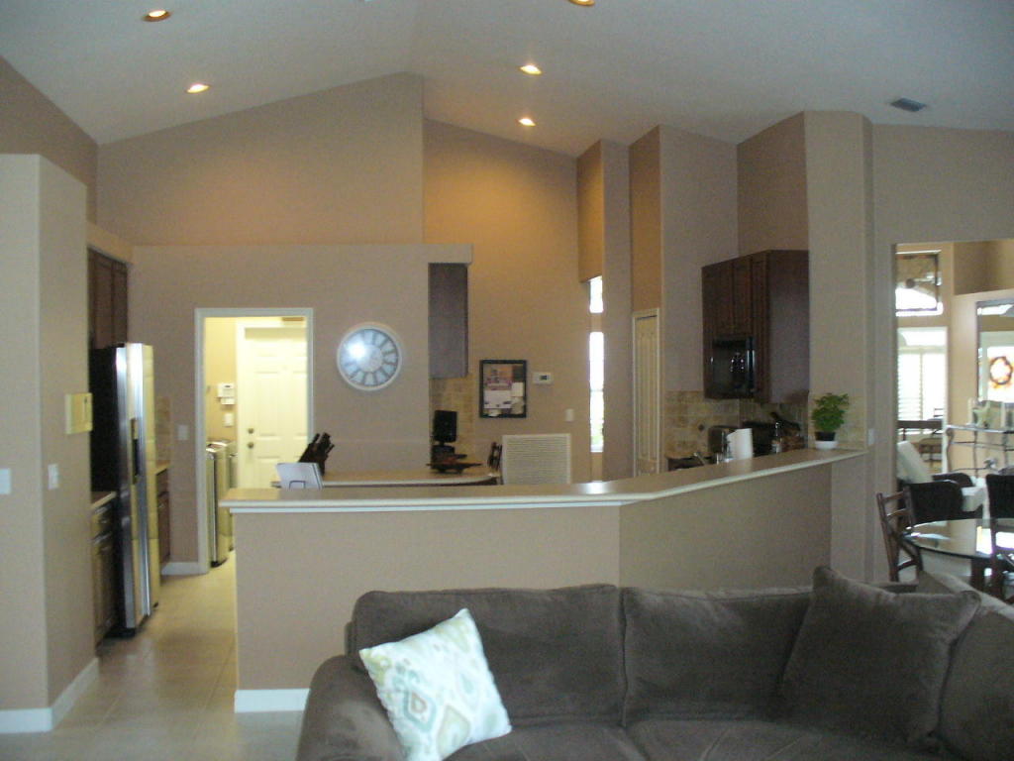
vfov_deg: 38.7
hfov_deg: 50.1
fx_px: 1084
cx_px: 507
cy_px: 380
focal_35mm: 37
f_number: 2.8
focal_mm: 6.1
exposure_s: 1/30
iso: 400
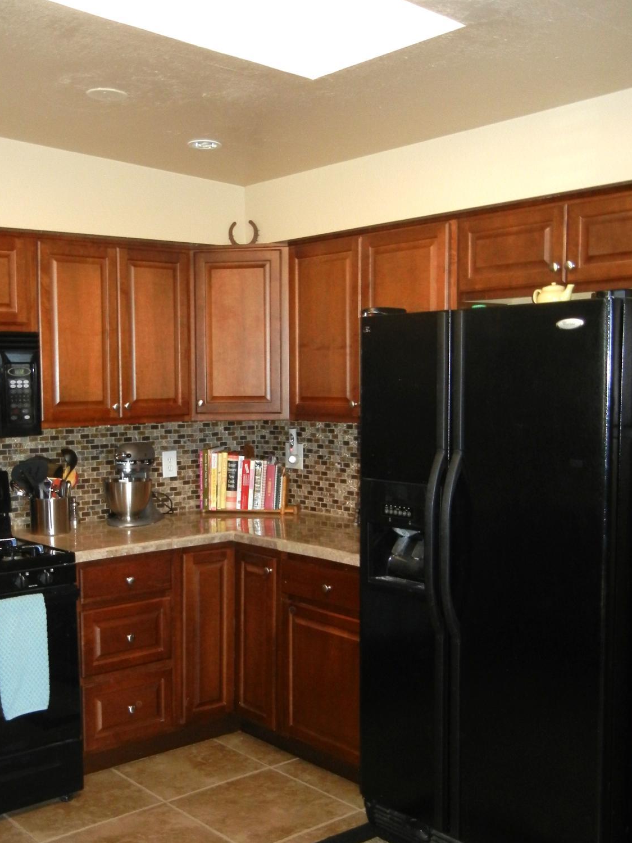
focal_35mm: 40
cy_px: 462
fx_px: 974
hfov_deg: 35.7
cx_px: 235
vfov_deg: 46.7
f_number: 3.5
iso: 320
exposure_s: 1/30
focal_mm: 5.4
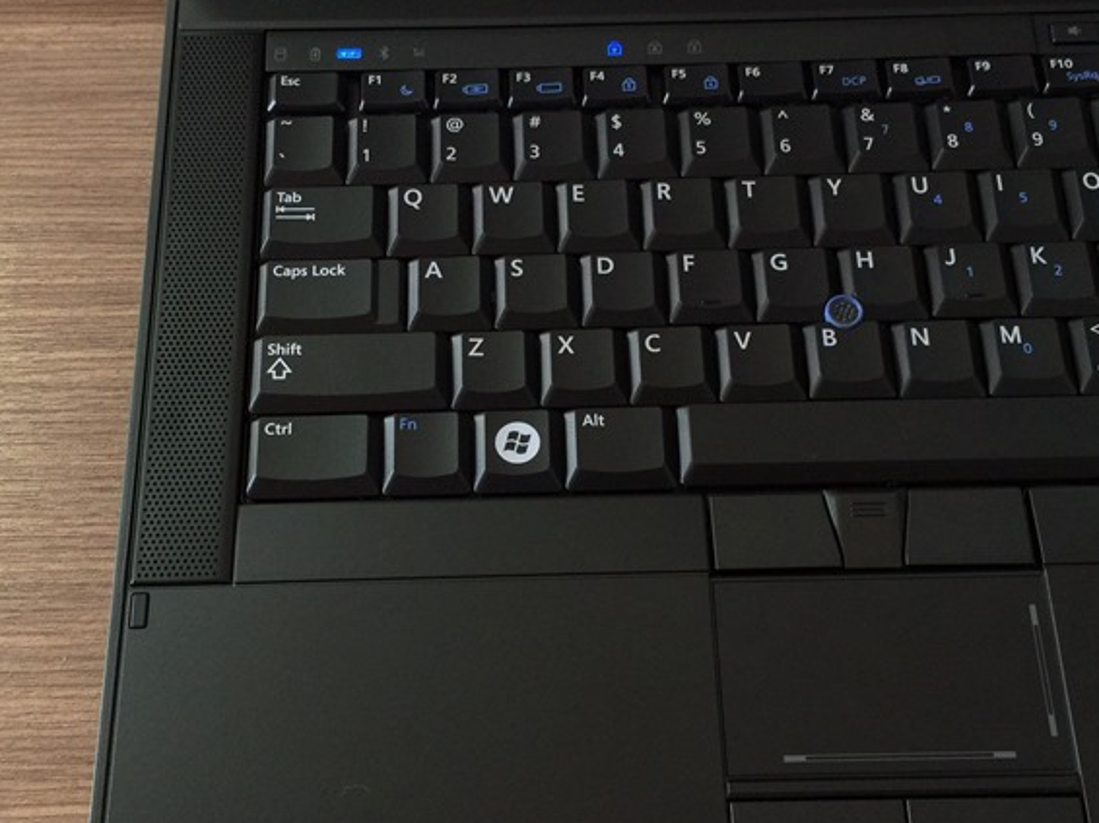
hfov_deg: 45.7
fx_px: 1301
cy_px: 402
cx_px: 600
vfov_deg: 35.1
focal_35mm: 41
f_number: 2.2
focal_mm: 4.15
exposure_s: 1/17
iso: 50
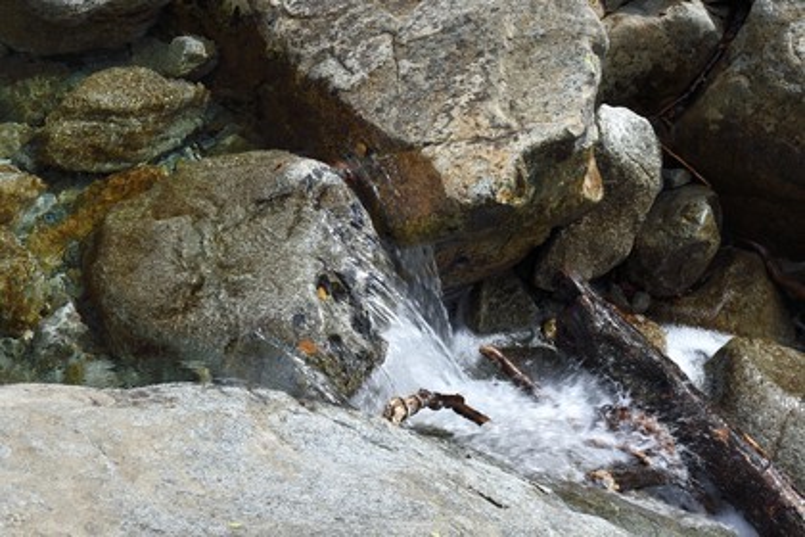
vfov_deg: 23.4
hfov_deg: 34.5
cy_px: 268
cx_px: 402
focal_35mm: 58
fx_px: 1297
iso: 200
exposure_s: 1/100
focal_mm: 58
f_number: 16
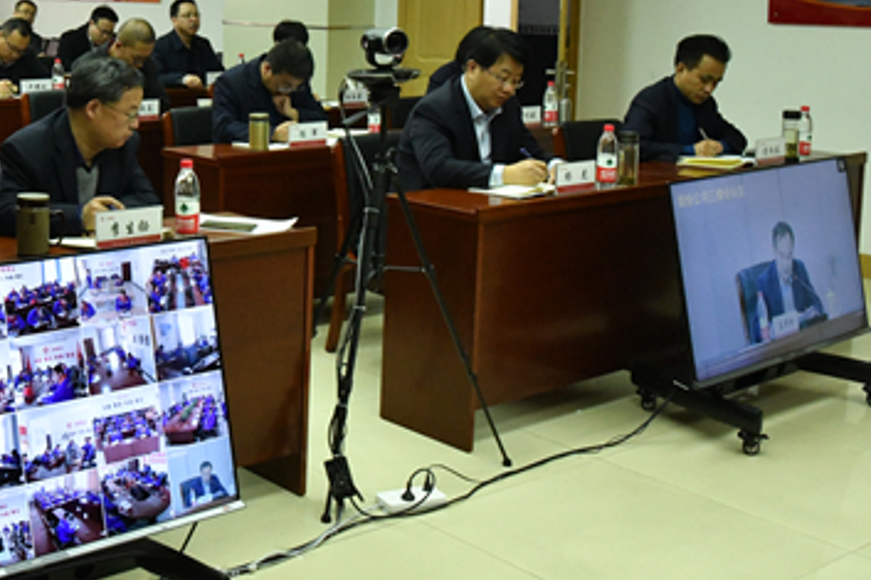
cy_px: 128
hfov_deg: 36.8
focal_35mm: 51
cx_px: 114
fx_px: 1233
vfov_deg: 26.0
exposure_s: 1/25
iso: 7200
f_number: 22
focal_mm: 24
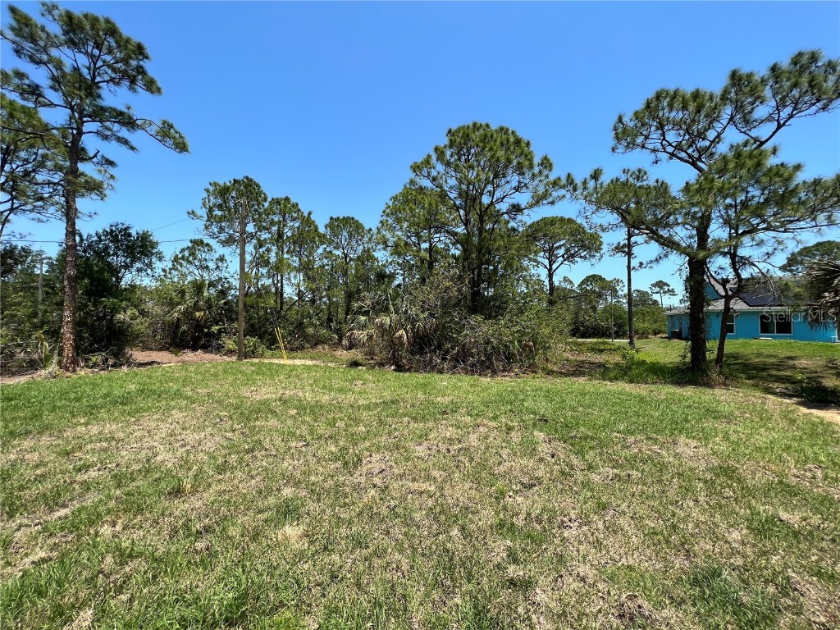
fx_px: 315
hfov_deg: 106.2
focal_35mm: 13
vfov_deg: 89.9
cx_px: 420
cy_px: 315
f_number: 1.8
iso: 32
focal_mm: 1.57
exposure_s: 1/951
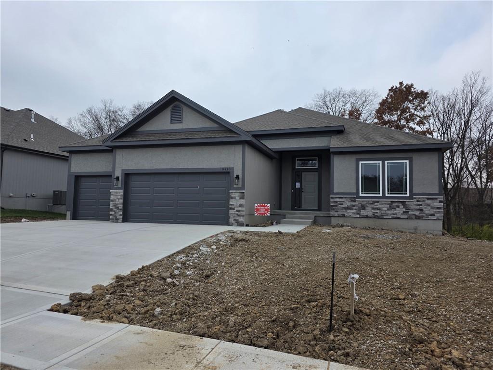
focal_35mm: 23
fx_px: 328
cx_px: 246
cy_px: 185
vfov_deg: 58.9
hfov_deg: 73.9
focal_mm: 6.3
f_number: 1.7
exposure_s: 1/3318
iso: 80
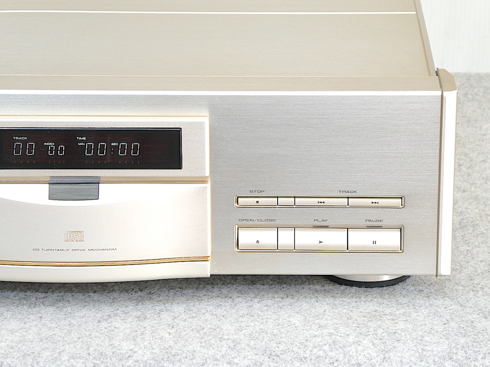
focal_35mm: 143
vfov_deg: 10.4
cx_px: 245
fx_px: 2024
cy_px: 184
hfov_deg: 13.8
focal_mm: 25.6
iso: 200
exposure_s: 1/13
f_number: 5.4
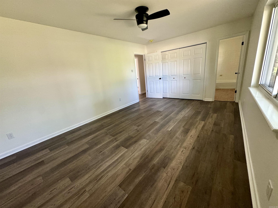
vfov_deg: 85.7
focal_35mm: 14
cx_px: 139
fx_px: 112
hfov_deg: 102.1
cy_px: 104
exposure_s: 1/60
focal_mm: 2.22
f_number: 2.2
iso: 400
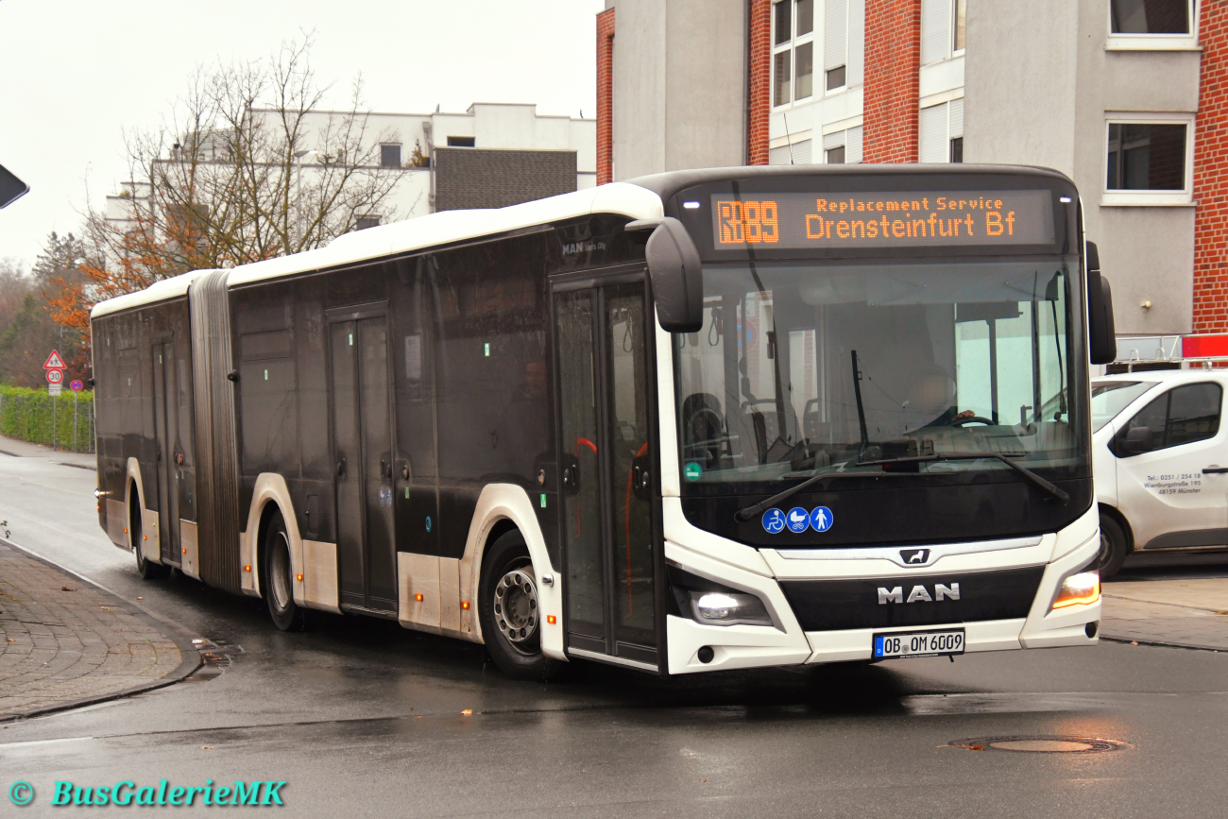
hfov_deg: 27.0
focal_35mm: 75
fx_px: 2558
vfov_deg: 18.2
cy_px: 410
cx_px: 614
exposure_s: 1/1000
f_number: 4.5
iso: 1600
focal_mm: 50
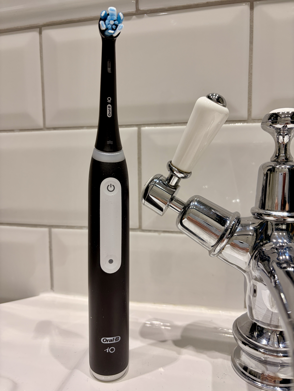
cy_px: 196
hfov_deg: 53.1
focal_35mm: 26
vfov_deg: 67.3
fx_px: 294
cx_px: 147
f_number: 1.6
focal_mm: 5.96
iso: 125
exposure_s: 1/113
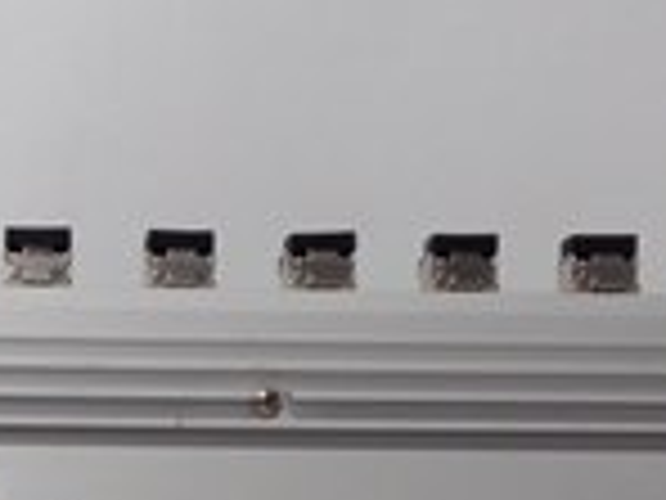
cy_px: 660
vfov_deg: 15.4
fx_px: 1751
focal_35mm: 91
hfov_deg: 20.8
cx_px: -14
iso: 148
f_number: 2
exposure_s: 1/33
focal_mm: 3.79
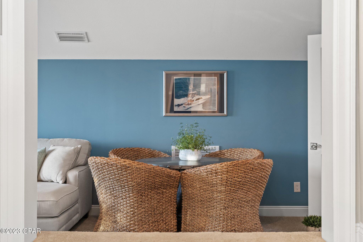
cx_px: 182
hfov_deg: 39.6
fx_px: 504
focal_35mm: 50
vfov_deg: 27.0
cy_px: 121
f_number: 6.3
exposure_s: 1/13
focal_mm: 50
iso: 640
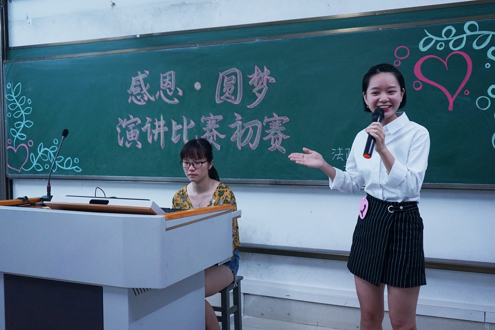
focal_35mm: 38
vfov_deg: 35.1
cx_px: 248
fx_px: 523
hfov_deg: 50.7
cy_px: 165
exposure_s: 1/60
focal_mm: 38
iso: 2500
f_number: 4
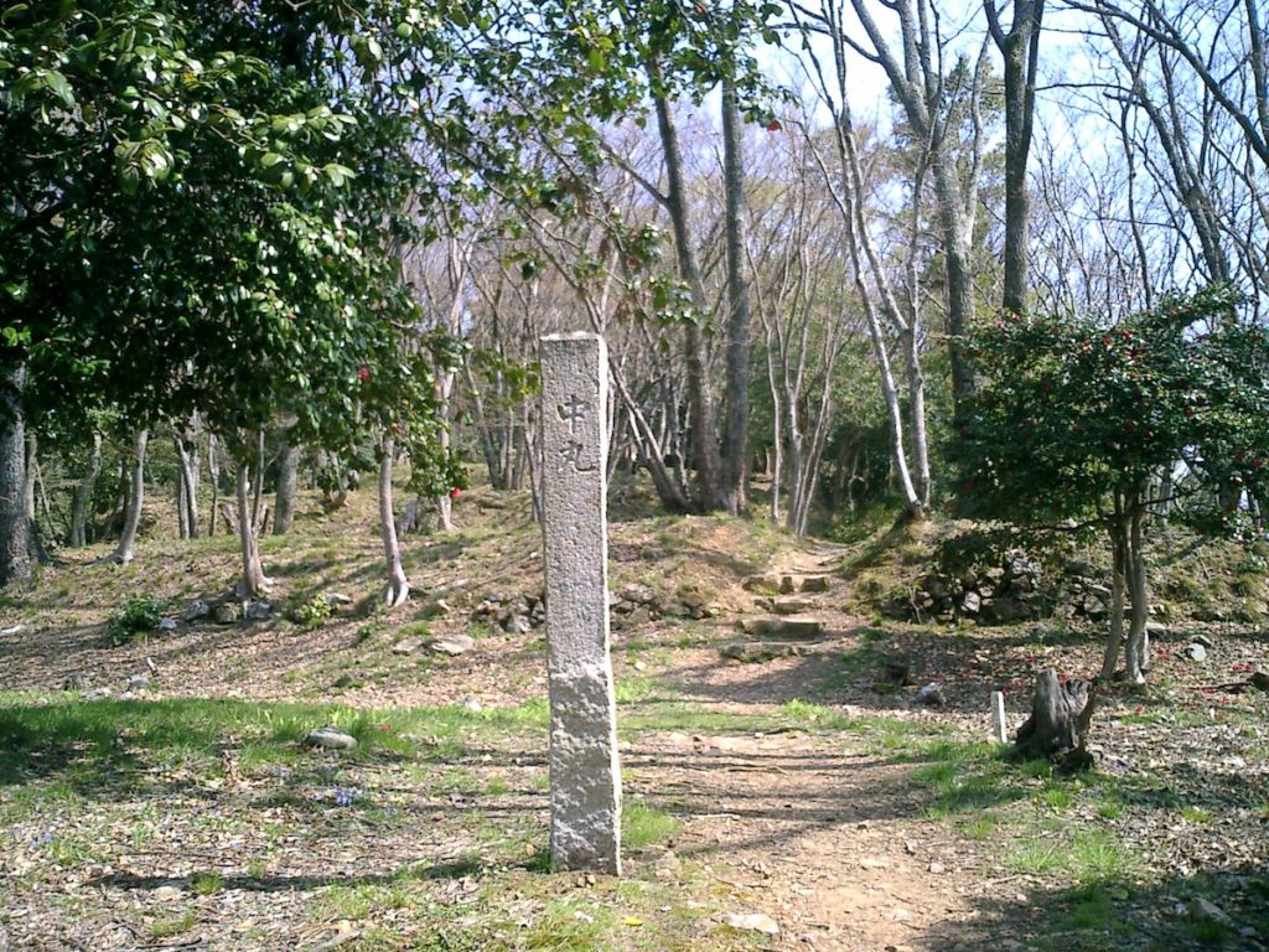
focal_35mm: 36
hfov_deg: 51.4
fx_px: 1320
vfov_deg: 39.7
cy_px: 476
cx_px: 634
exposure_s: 1/640
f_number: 3.2
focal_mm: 7.5
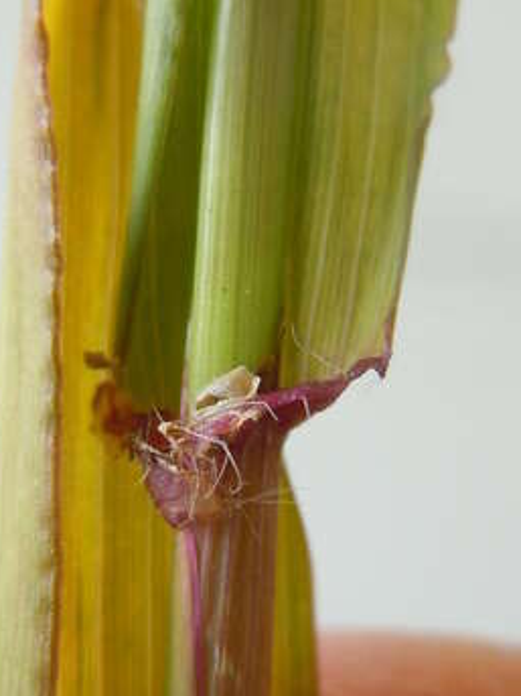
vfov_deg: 27.8
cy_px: 388
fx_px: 1406
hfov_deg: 21.0
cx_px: 205
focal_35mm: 70
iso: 250
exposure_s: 1/125
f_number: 3.5
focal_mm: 5.4
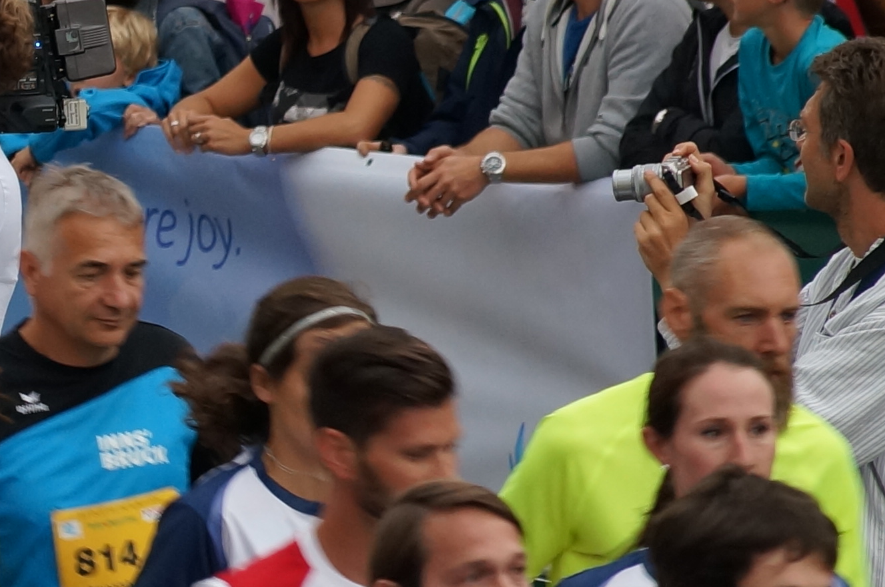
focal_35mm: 750
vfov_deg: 1.8
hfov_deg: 2.7
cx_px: -306
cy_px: 326
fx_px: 18409
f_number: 5.6
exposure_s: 1/160
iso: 500
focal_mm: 135
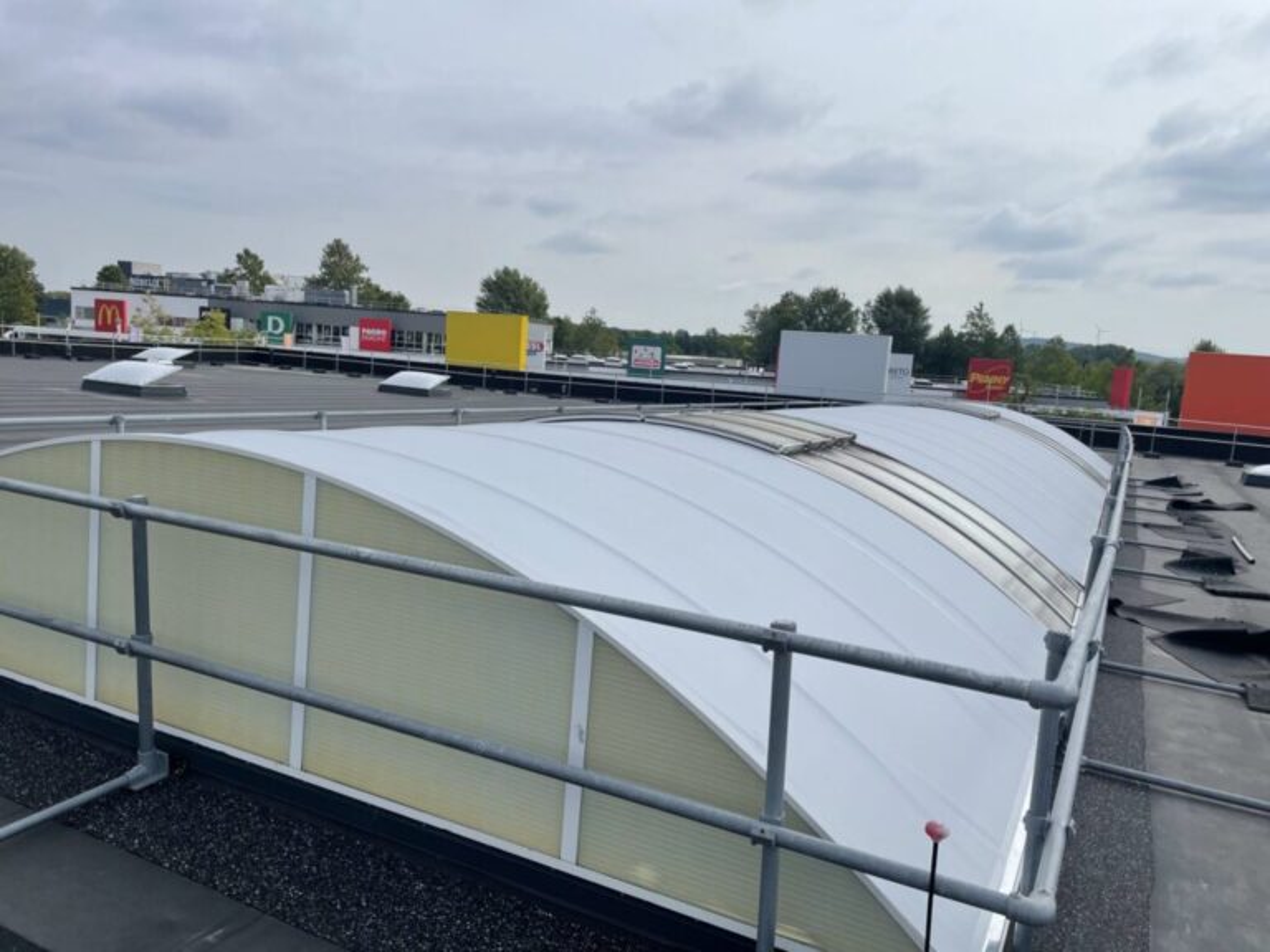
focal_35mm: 26
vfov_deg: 53.1
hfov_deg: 67.3
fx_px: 954
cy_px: 476
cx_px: 635
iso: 32
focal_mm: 4.2
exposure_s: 1/5291
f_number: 1.6
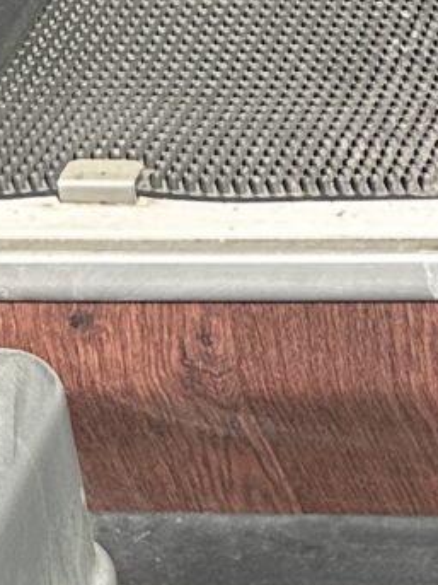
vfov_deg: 10.3
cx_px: 1120
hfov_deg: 7.6
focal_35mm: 179
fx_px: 3022
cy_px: -547
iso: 80
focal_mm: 6.86
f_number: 1.78
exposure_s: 1/1131
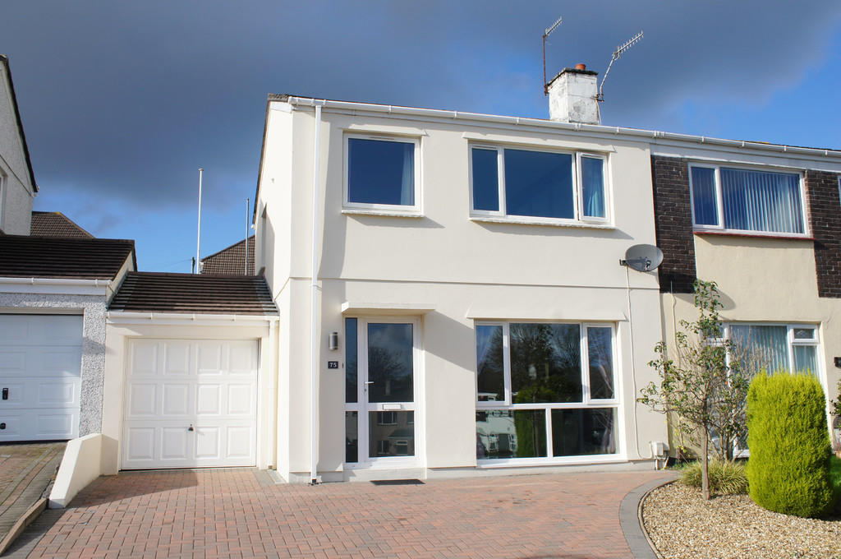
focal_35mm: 32
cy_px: 280
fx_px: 735
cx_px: 420
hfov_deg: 59.6
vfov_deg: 41.6
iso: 200
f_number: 13
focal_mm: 21
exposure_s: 1/250
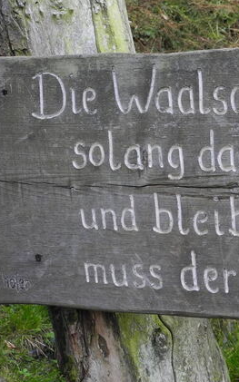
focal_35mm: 94
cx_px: 417
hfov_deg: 12.8
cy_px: 210
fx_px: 980
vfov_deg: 22.1
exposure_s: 1/60
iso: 100
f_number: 3.2
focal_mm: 7.4
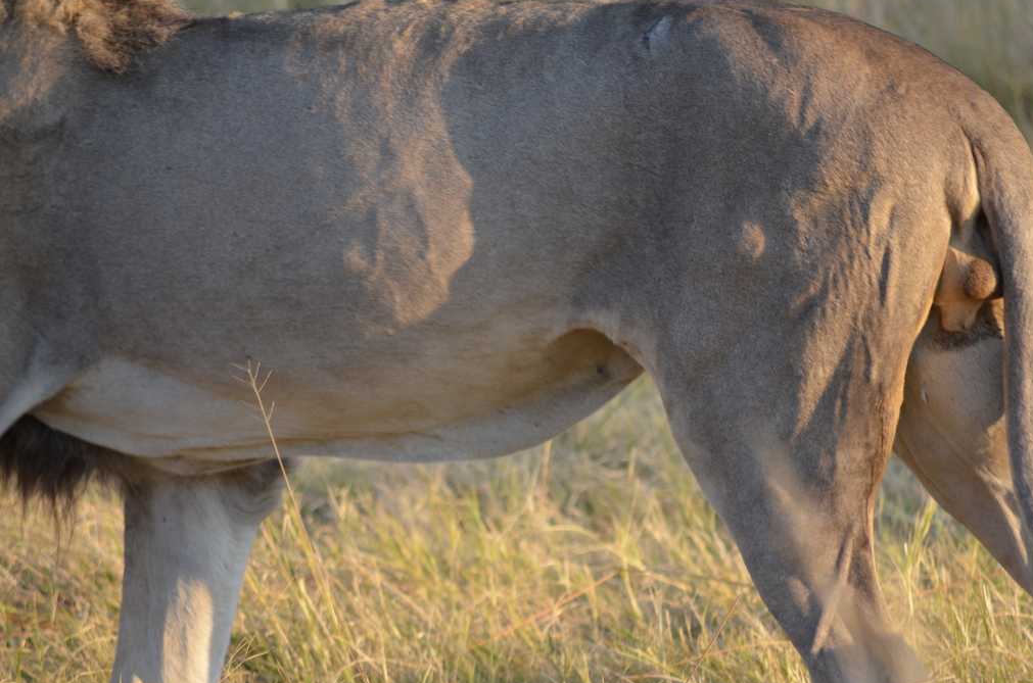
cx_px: 556
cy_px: 392
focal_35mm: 570
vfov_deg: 2.4
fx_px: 16317
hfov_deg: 3.6
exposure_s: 1/320
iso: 400
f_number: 5.6
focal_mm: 300
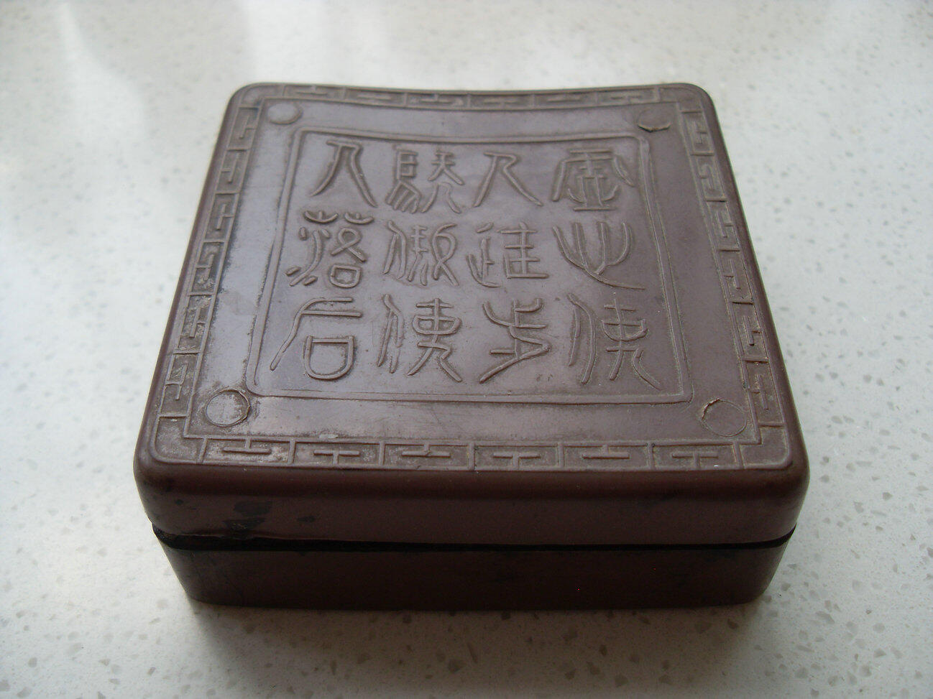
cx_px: 466
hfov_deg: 52.6
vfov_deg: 40.7
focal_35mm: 35
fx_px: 943
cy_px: 350
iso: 80
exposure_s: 1/250
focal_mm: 6.3
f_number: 2.8
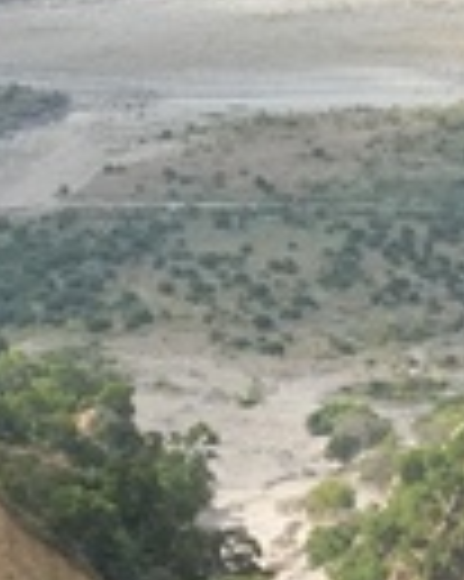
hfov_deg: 5.4
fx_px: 4951
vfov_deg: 6.7
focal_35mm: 288
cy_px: 515
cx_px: 401
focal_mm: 39.7
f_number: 9
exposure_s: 1/2500
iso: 2500
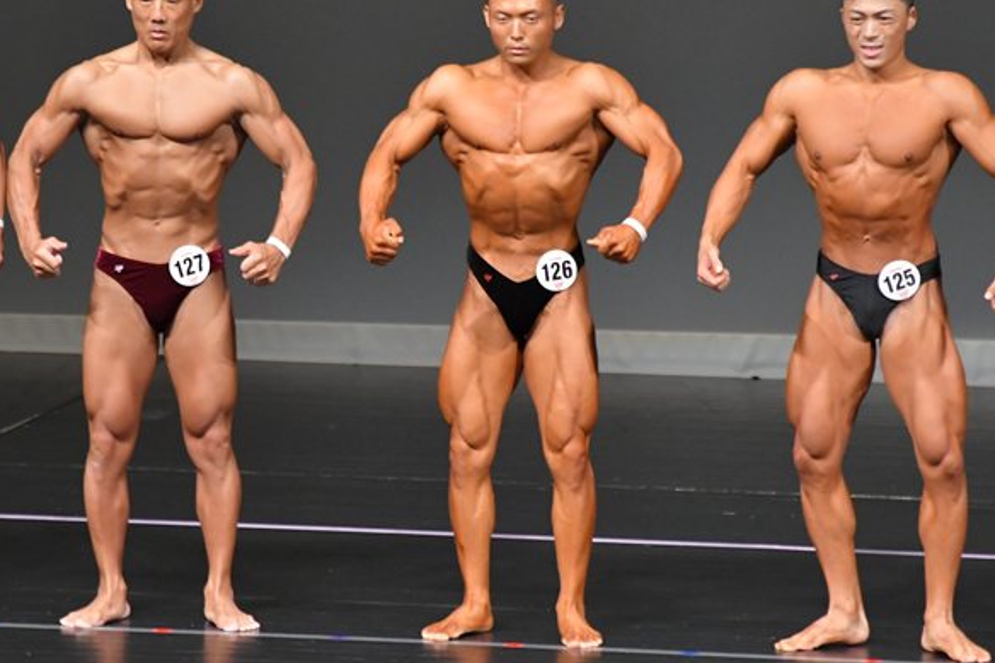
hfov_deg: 4.9
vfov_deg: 3.3
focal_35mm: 418
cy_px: 317
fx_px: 11549
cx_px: 372
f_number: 5.6
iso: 5000
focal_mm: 210
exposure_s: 1/400
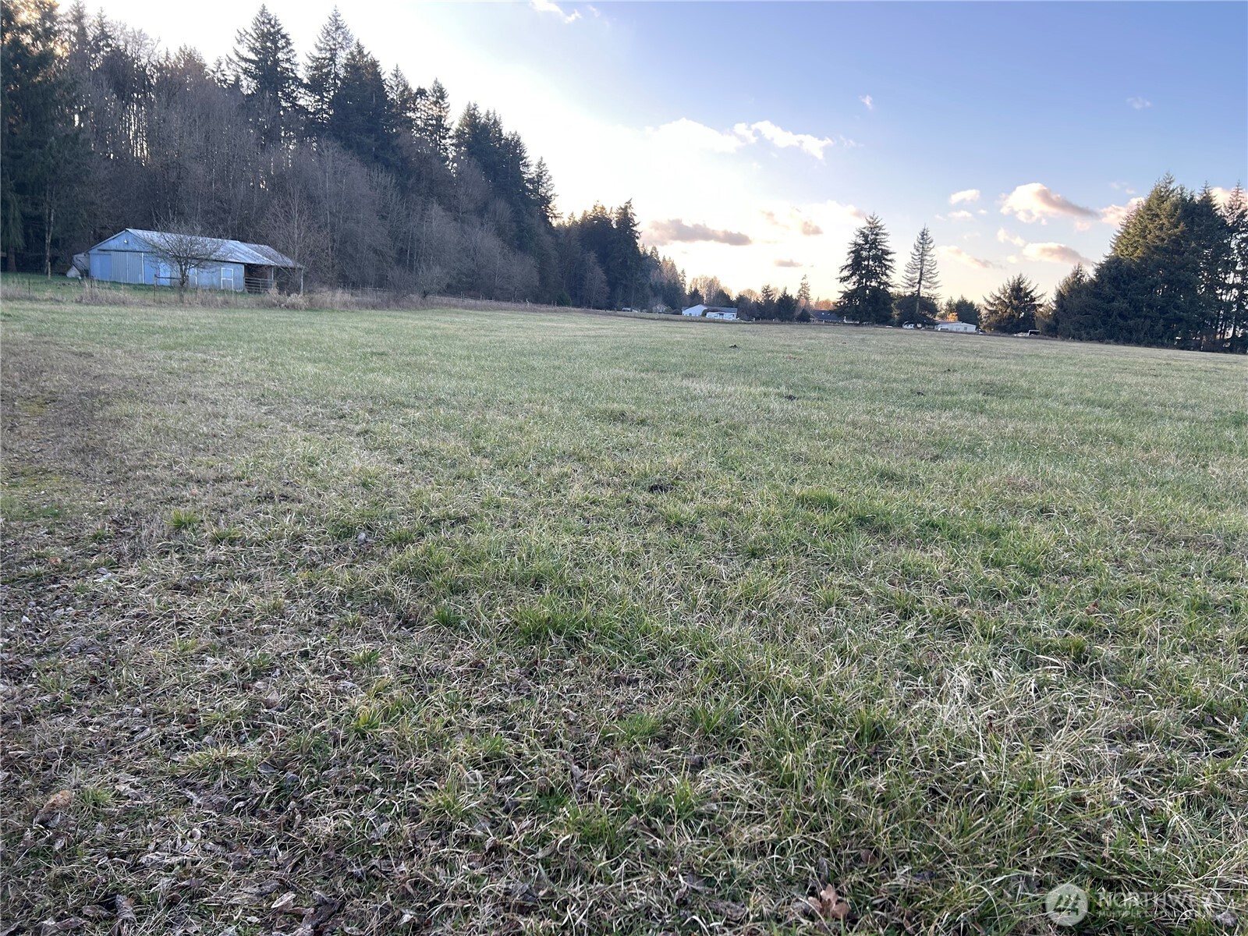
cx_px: 624
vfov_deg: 53.1
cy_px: 468
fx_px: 937
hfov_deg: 67.3
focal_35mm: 26
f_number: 1.5
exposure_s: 1/433
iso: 50
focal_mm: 5.7
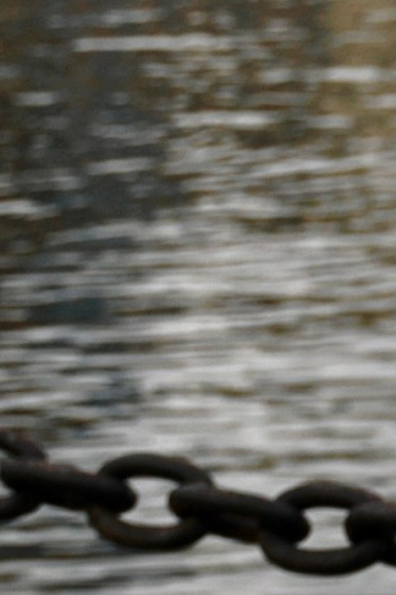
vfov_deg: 6.9
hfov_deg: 4.4
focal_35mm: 300
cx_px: 1214
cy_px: 337
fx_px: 4950
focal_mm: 38
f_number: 2.8
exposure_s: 1/2500
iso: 100
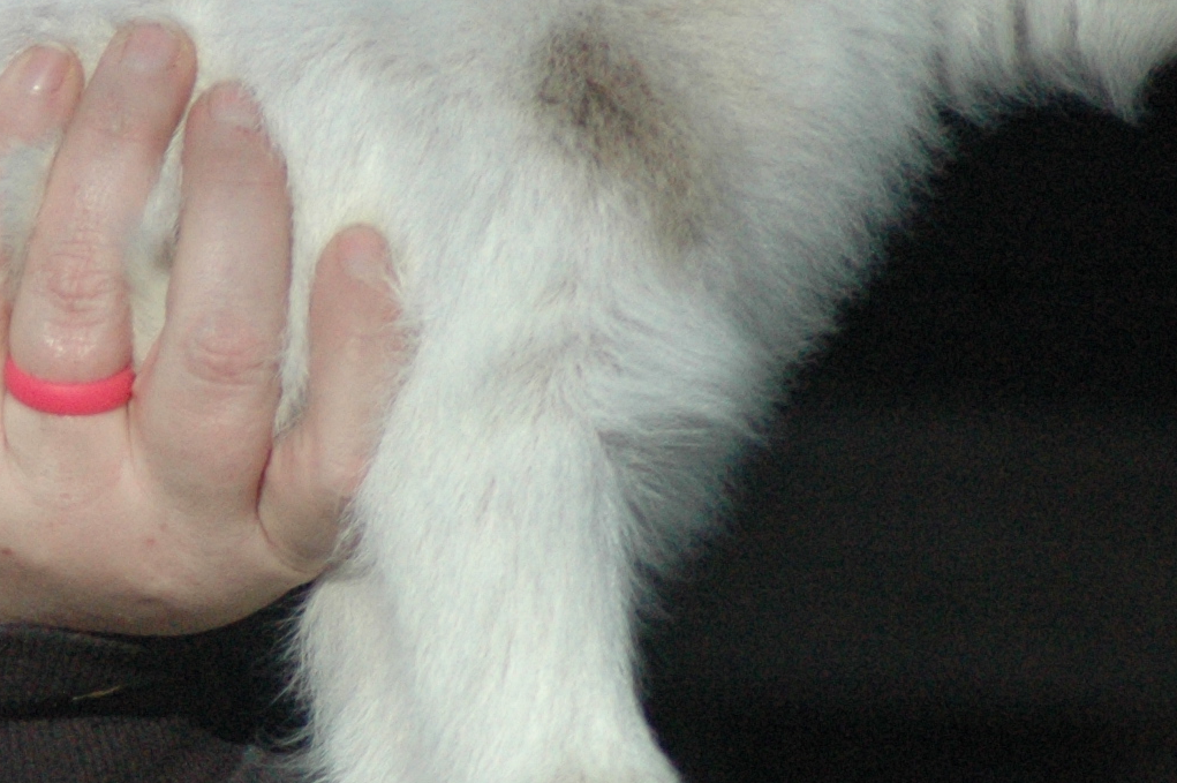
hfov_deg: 1.6
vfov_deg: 1.0
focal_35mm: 1326
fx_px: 43317
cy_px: 437
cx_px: 234
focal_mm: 300
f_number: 7.1
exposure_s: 1/3200
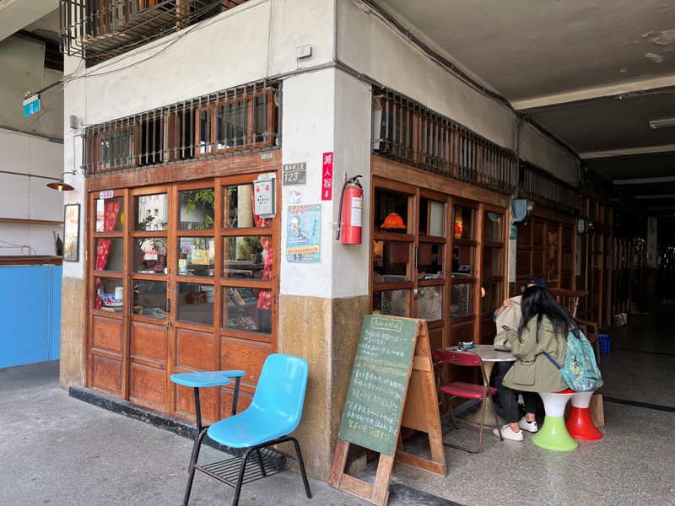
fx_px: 507
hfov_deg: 67.3
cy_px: 253
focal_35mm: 26
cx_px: 338
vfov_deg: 53.1
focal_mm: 5.7
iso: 40
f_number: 1.5
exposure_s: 1/121
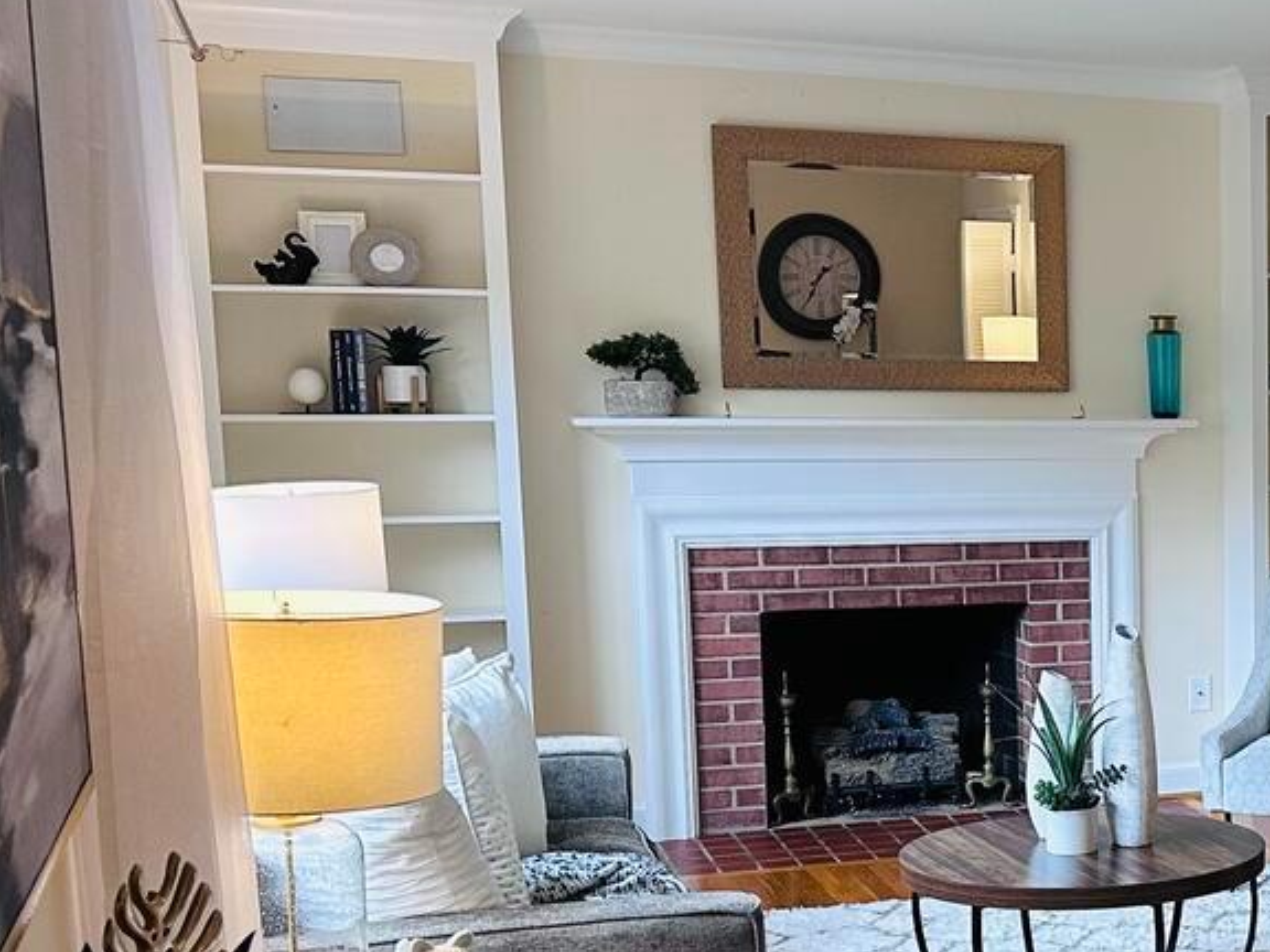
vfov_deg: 24.2
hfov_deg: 29.0
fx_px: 2201
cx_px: 1407
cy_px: 705
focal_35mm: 60
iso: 200
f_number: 1.78
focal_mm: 6.86
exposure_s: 1/120
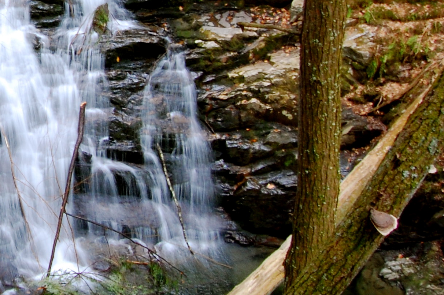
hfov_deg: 26.9
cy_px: 23
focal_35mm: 67
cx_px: -77
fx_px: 826
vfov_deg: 19.8
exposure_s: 1/2
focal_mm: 18
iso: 400
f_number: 22
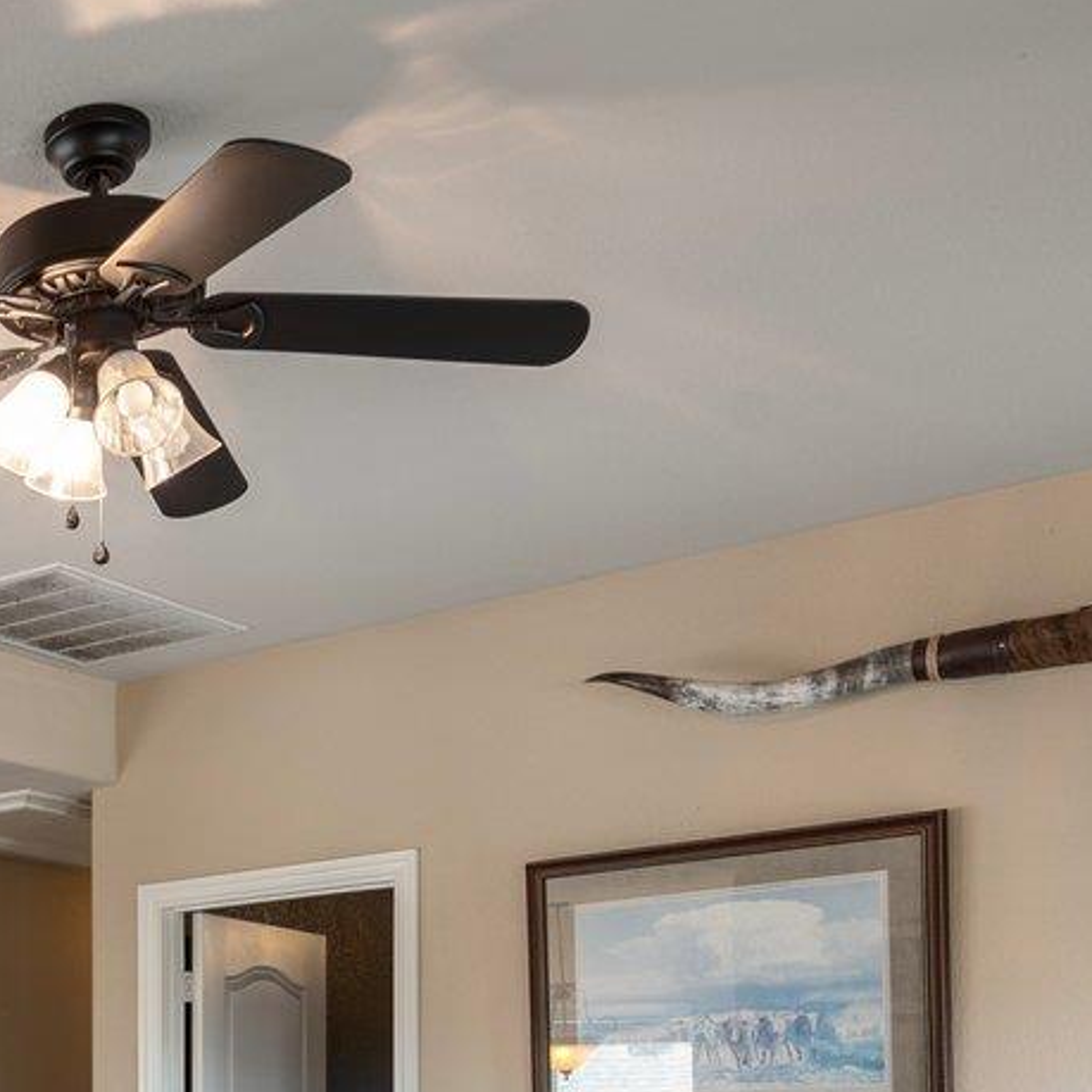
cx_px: -176
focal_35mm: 53
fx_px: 1892
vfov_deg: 28.9
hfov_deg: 28.5
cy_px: 1228
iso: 100
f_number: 8
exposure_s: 1/1.67
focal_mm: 14
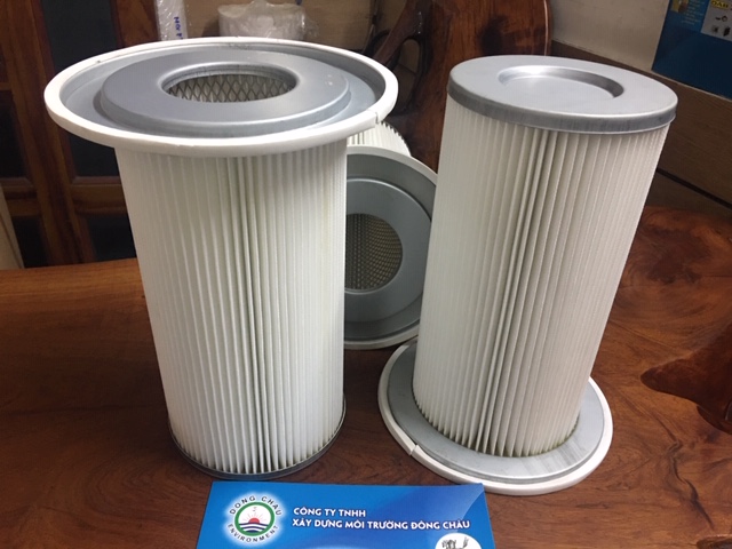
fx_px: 613
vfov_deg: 48.2
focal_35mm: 29
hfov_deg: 61.7
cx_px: 366
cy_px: 274
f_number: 2.2
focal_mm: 4.15
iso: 100
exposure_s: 1/8
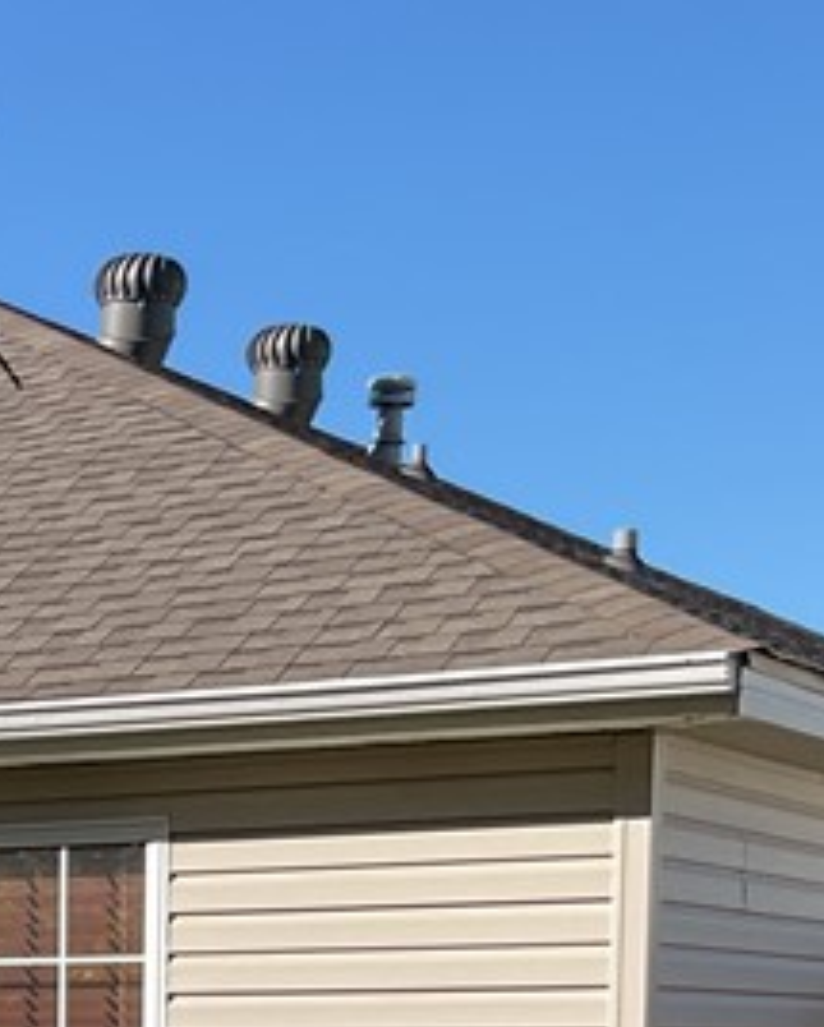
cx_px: -452
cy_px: 1272
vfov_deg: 16.9
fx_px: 3287
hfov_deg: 13.4
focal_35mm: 108
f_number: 1.8
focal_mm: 3
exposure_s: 1/1675
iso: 16
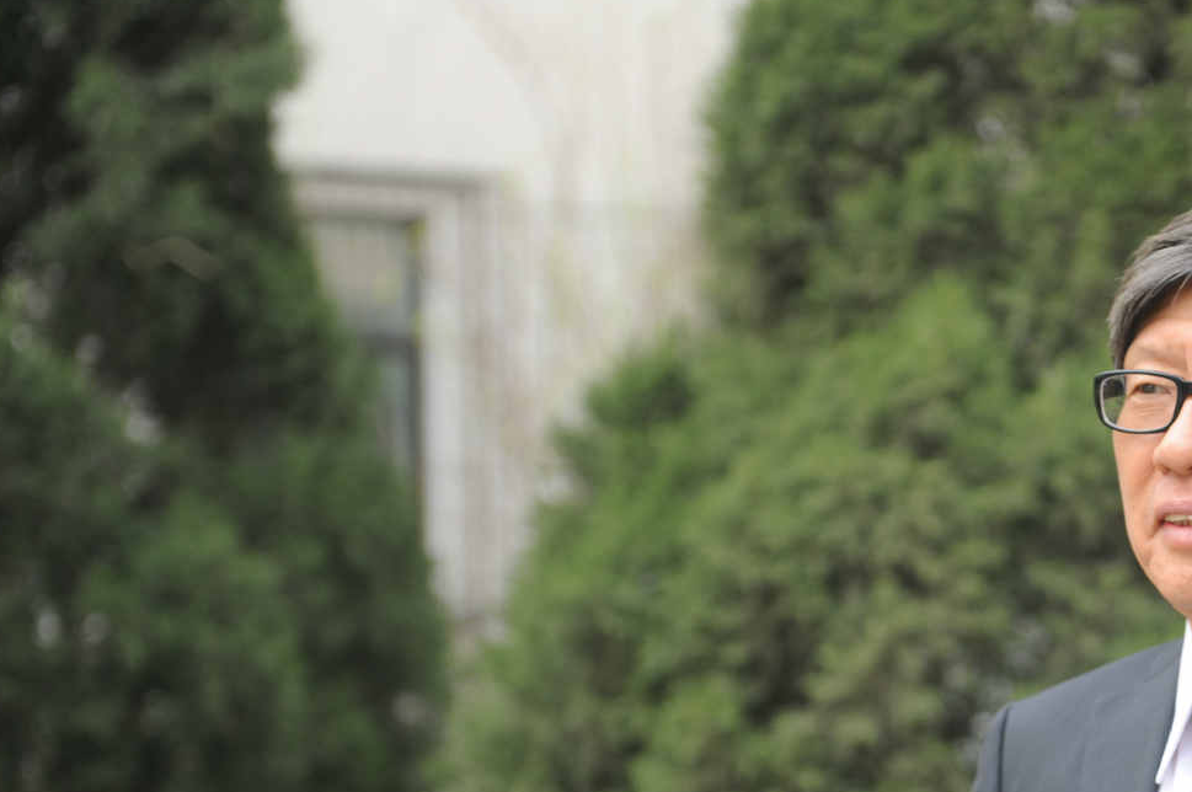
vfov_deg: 12.5
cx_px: 977
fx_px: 3605
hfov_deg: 18.6
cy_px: 638
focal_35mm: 109
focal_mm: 66
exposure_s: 1/320
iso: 200
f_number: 2.8
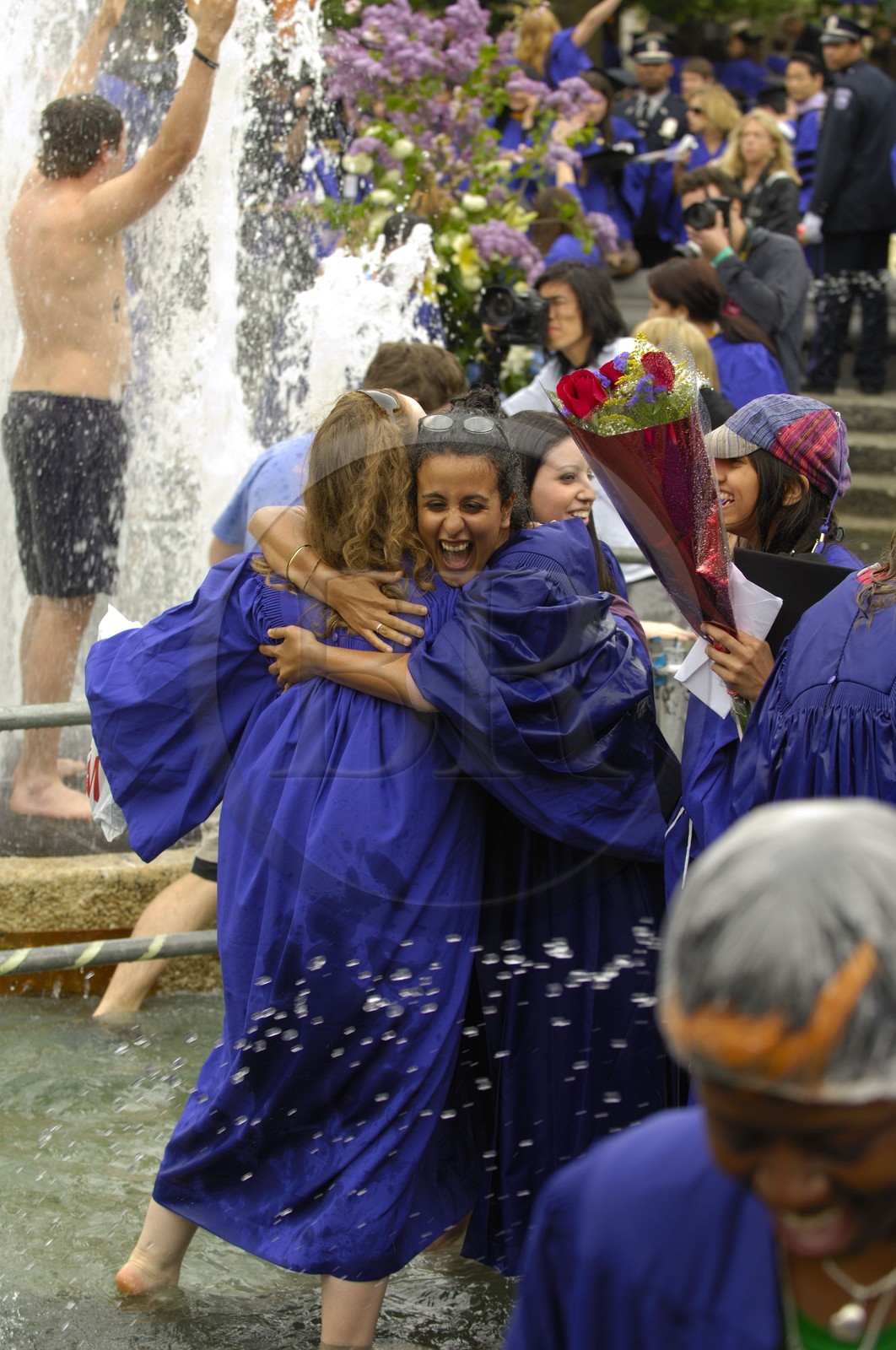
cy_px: 675
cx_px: 448
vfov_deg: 19.5
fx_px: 3932
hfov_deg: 13.0
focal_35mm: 105
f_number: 4.5
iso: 200
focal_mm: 70
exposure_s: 1/250
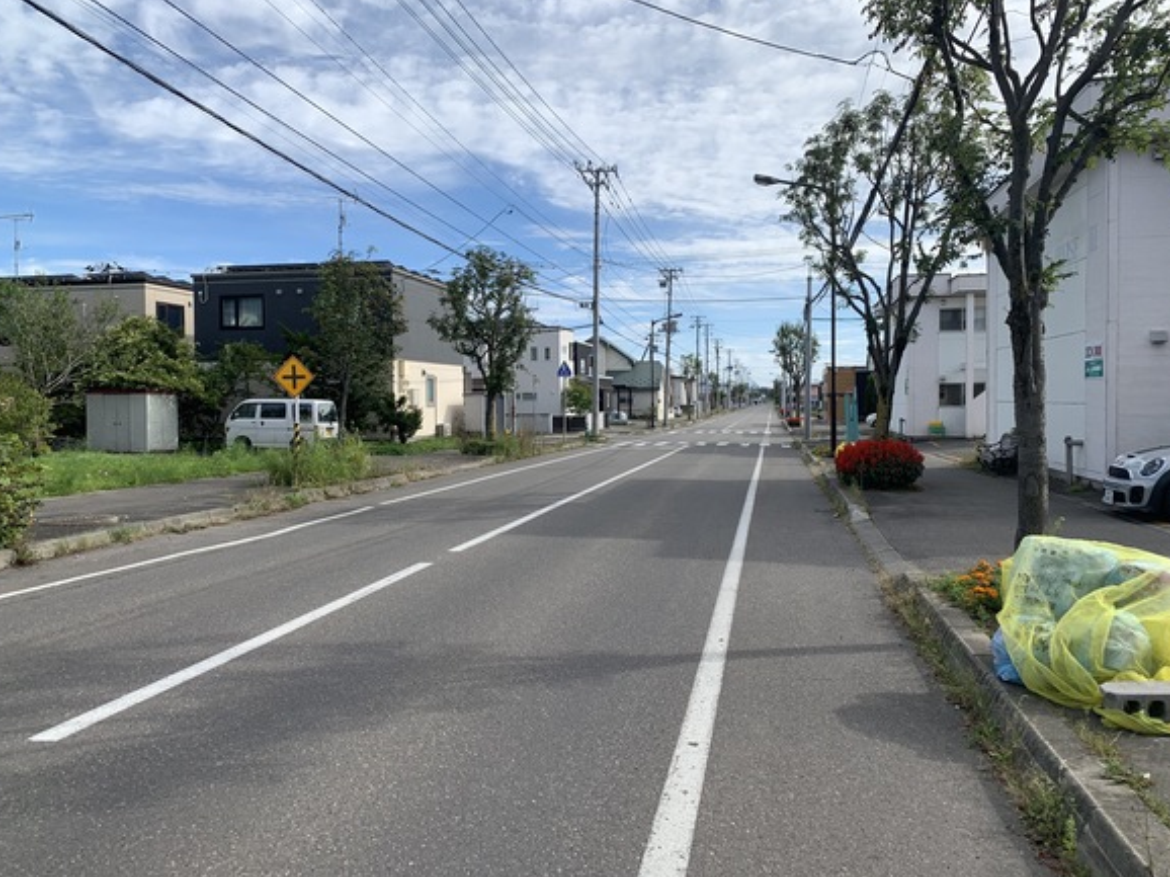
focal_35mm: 27
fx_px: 912
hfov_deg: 65.3
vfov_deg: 51.3
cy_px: 431
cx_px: 577
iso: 25
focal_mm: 4.25
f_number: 1.8
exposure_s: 1/1845
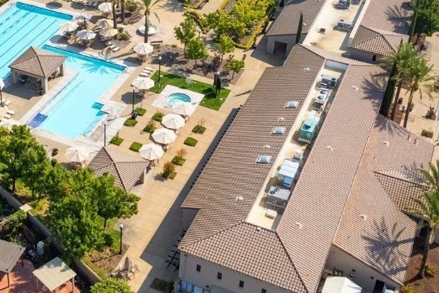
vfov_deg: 22.7
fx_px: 720
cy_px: 55
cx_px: 91
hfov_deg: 33.0
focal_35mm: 59
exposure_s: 1/5000
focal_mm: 8.38
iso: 100
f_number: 2.8
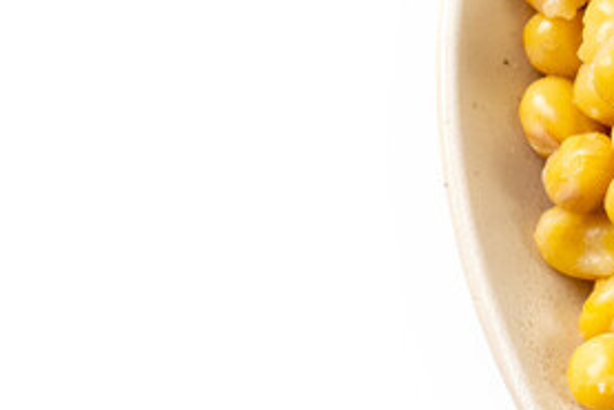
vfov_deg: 5.8
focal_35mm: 238
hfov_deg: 8.3
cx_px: 1179
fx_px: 4061
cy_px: 134
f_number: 8
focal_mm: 55
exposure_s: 1/125
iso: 1000
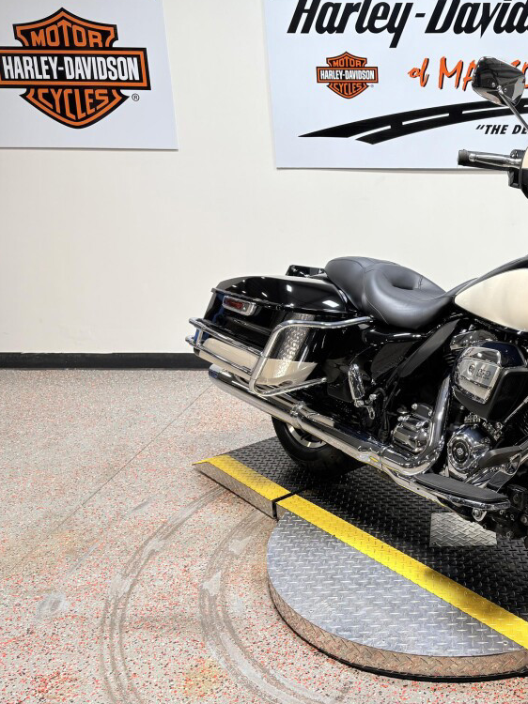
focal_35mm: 37
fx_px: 753
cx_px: 492
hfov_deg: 35.9
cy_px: 332
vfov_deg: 50.1
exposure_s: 1/120
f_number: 1.6
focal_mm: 5.96
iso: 40
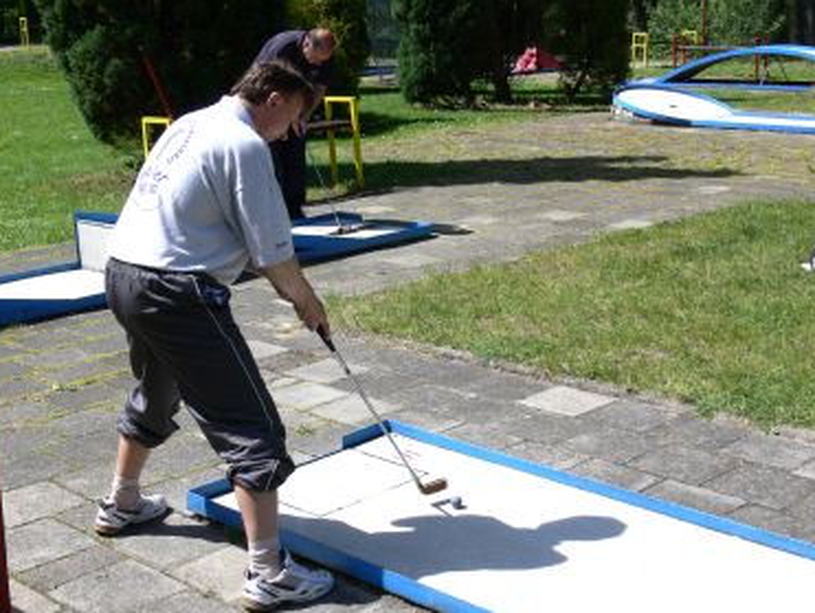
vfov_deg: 26.1
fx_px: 1320
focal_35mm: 56
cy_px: 292
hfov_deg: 34.3
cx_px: 417
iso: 100
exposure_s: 1/640
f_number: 4.5
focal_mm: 11.1
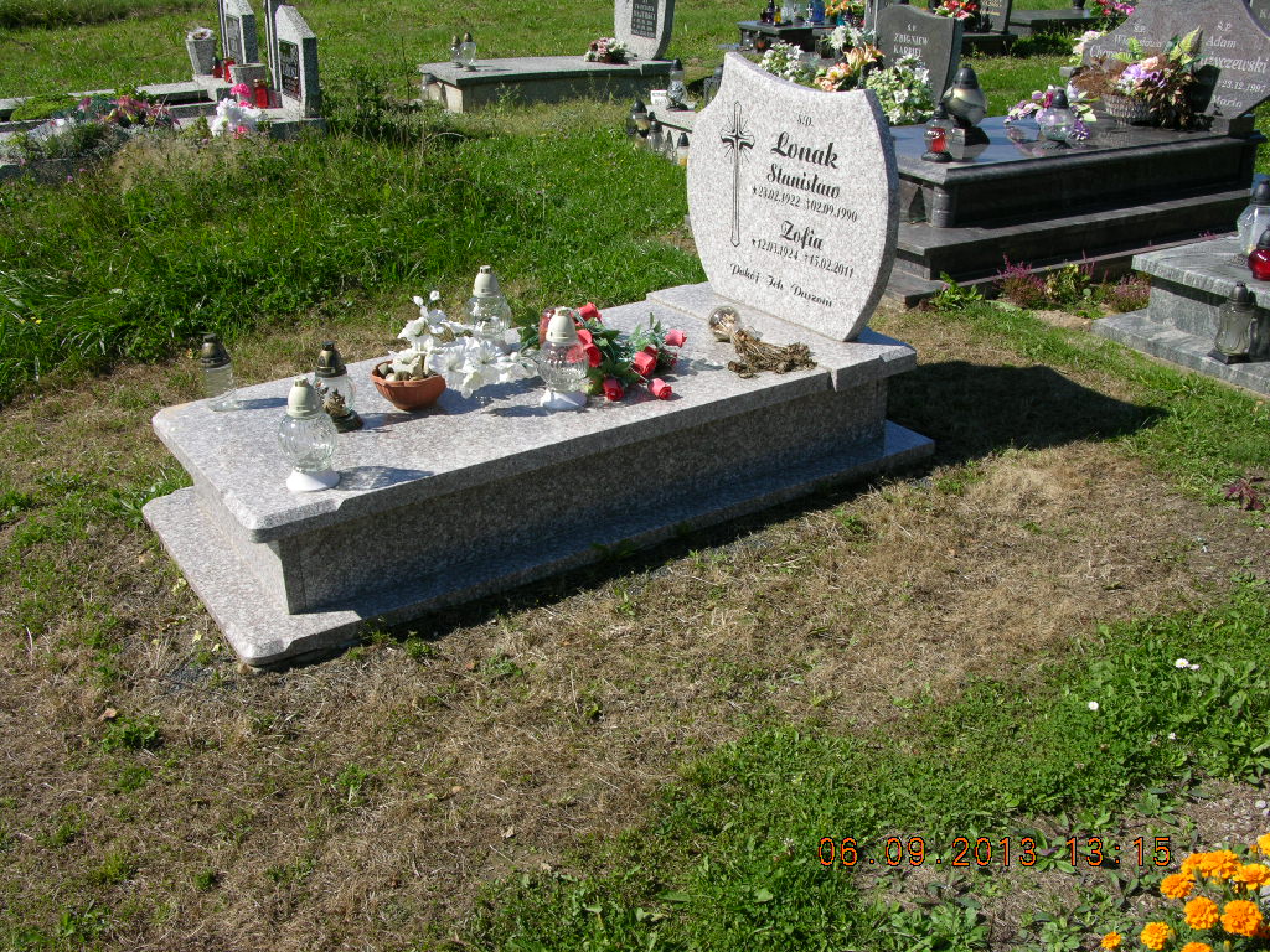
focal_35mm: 35
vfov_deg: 40.7
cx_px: 635
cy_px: 476
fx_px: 1284
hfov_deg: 52.6
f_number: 6.3
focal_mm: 8.9
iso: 50
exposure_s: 1/225
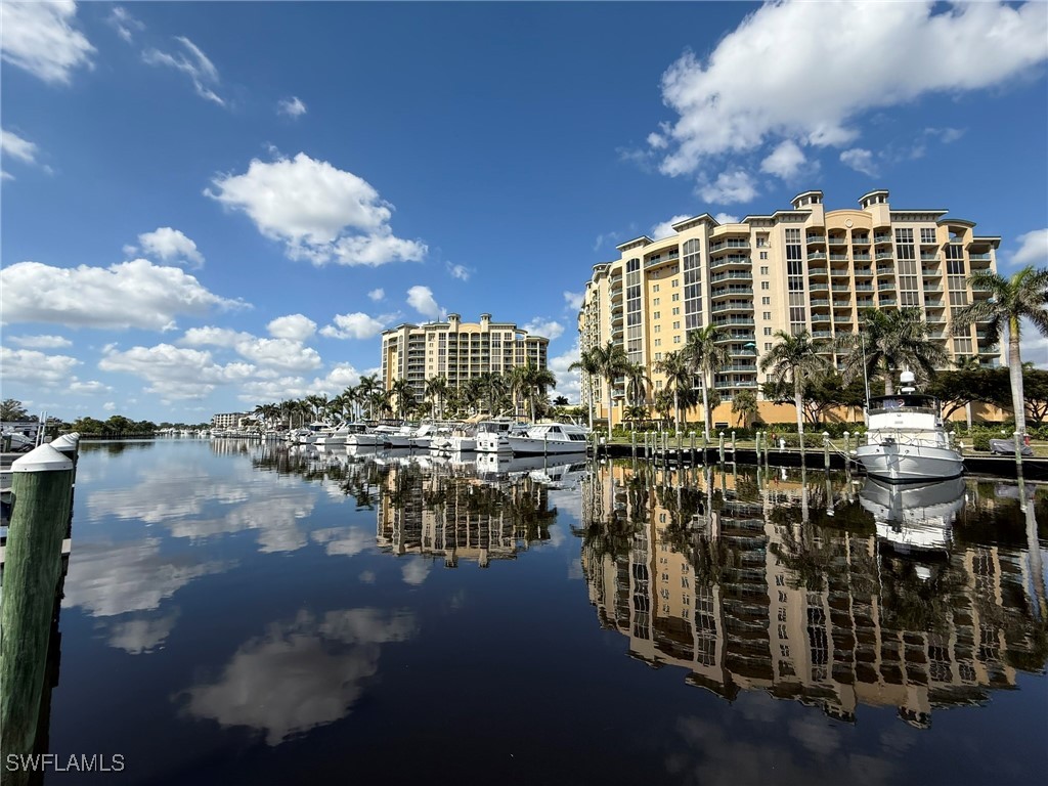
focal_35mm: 14
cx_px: 524
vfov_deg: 85.7
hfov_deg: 102.1
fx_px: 424
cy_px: 393
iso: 50
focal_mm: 2.22
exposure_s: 1/2976
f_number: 2.2
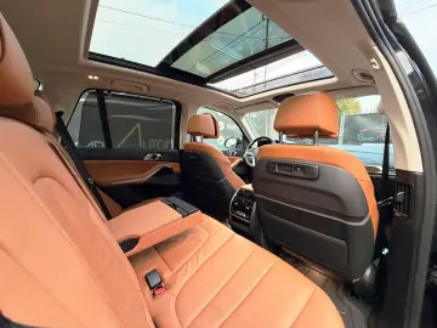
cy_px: 164
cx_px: 218
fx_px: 177
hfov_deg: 102.1
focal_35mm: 14
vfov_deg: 85.7
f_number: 2.2
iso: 320
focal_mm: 2.22
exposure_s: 1/78
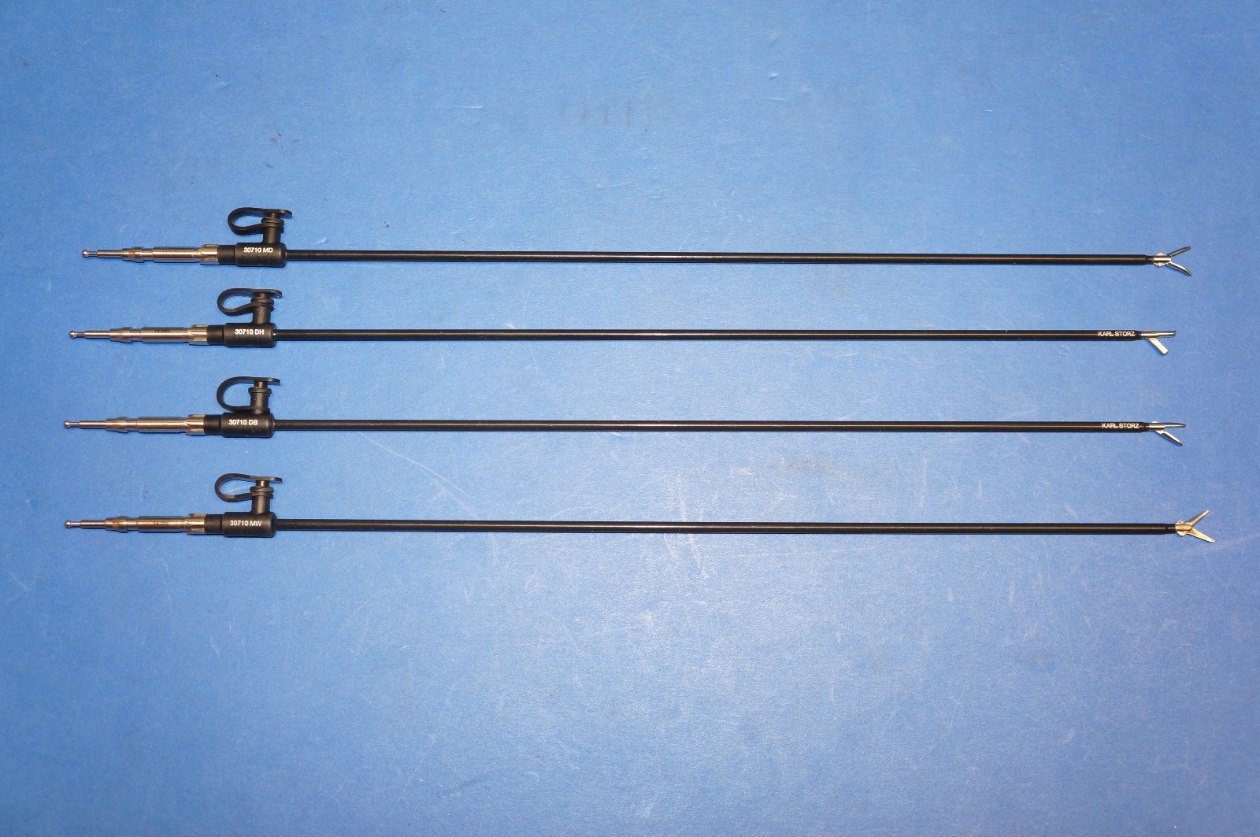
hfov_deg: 49.6
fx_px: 1363
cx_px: 630
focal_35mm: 39
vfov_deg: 34.1
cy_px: 418
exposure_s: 1/60
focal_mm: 26
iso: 400
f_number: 4
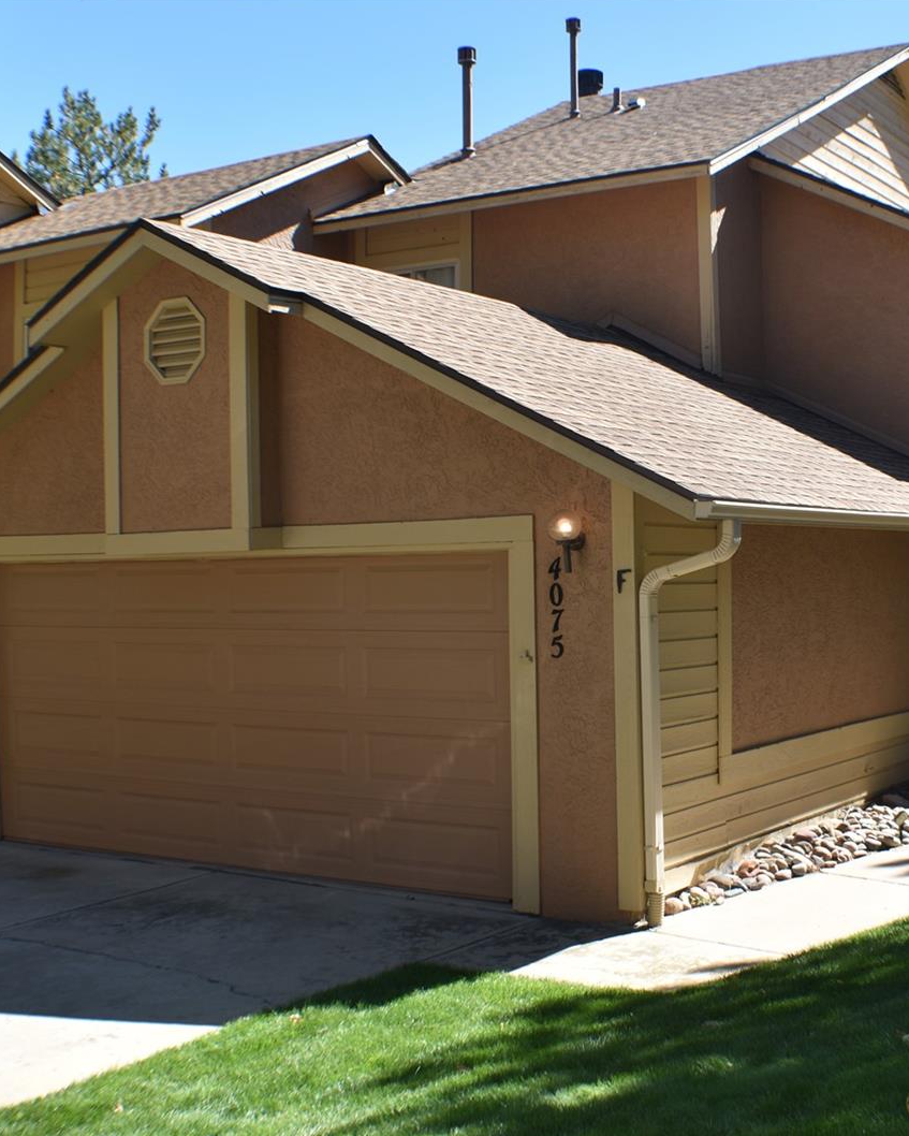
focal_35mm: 62
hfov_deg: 24.4
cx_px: 683
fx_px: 2074
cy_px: 566
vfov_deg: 30.6
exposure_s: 1/160
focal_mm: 29
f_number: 6.3
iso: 100
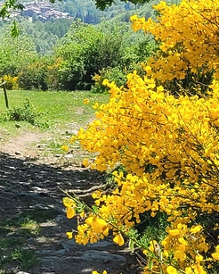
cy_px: 139
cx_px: -150
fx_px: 963
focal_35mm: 119
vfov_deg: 16.2
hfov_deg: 12.1
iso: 40
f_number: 1.8
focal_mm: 5.4
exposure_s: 1/1361
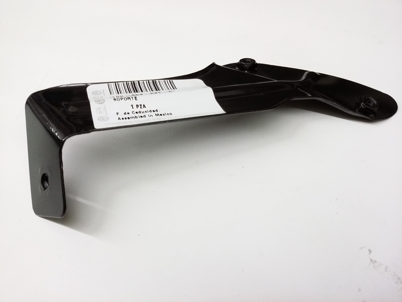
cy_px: 151
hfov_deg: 56.8
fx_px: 372
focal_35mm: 32
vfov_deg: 44.2
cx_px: 201
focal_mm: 3.4
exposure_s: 1/15
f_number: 2.4
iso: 200
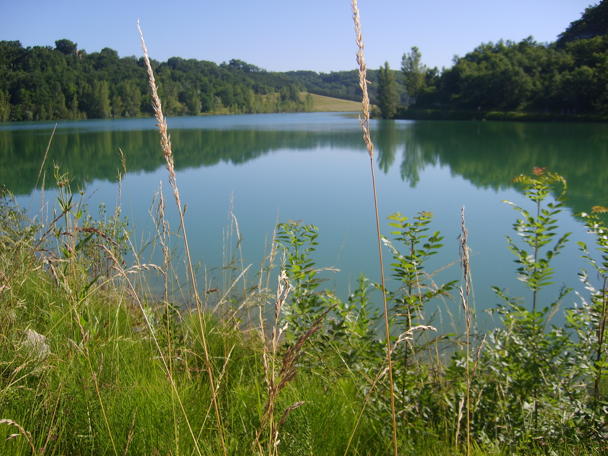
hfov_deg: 52.6
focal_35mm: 35
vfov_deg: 40.7
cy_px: 228
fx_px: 615
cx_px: 304
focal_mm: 5.8
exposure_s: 1/1000
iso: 50
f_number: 2.8
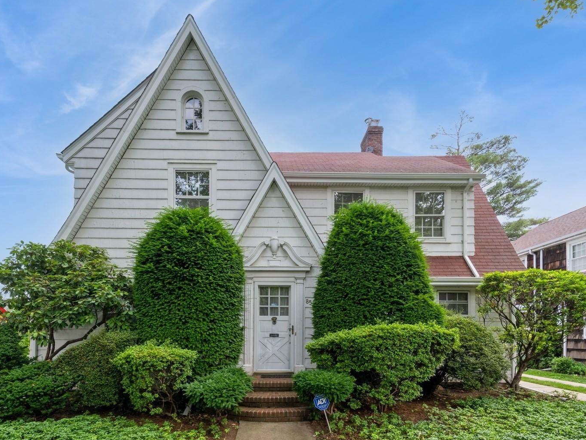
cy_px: 228
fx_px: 288
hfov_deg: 90.8
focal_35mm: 17
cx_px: 268
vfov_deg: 74.7
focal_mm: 15
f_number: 14
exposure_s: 1/80
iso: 640
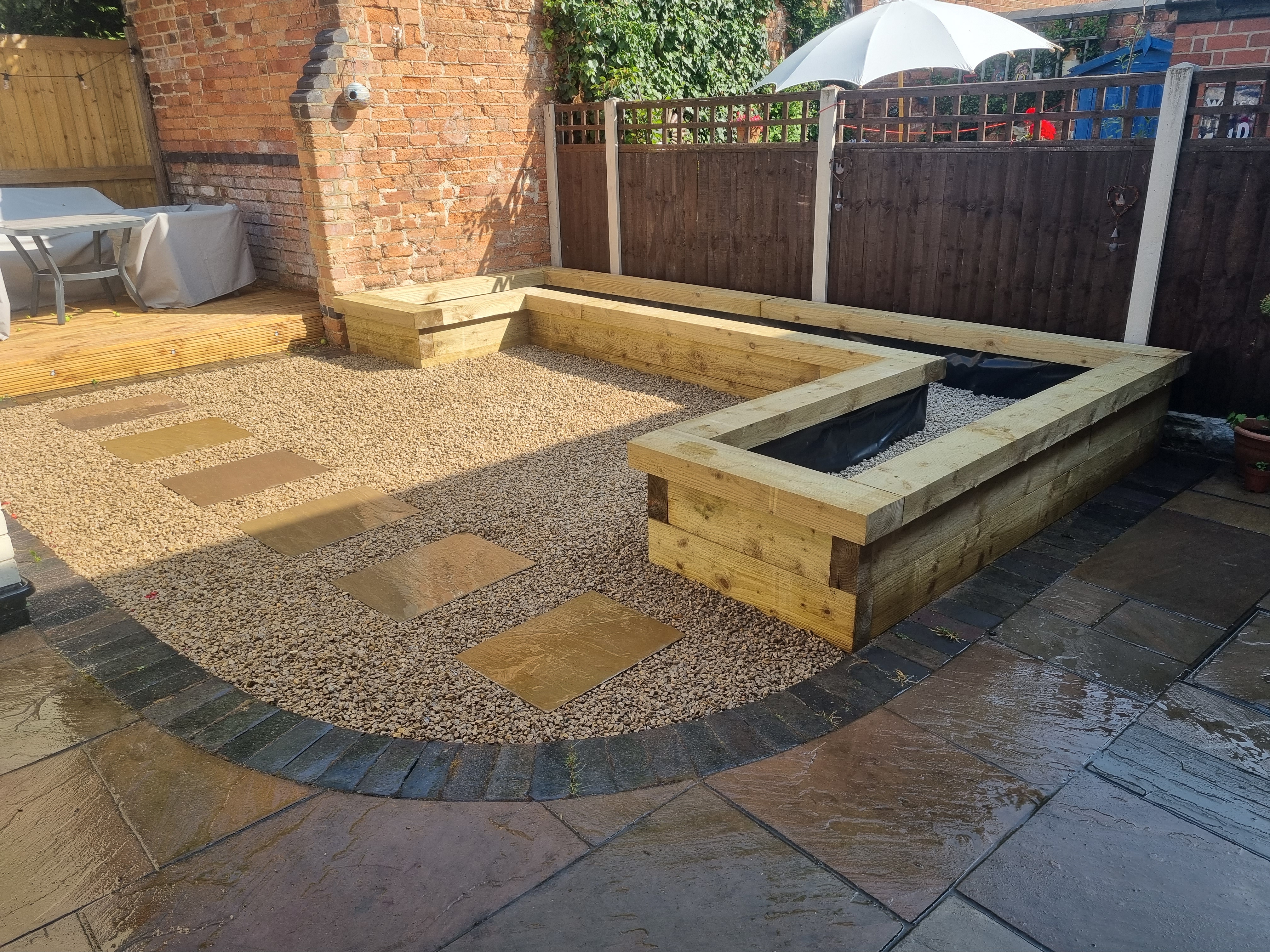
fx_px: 954
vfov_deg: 53.1
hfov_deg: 67.3
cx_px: 635
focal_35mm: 26
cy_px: 476
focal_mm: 5.4
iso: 50
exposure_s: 1/1024
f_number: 1.8
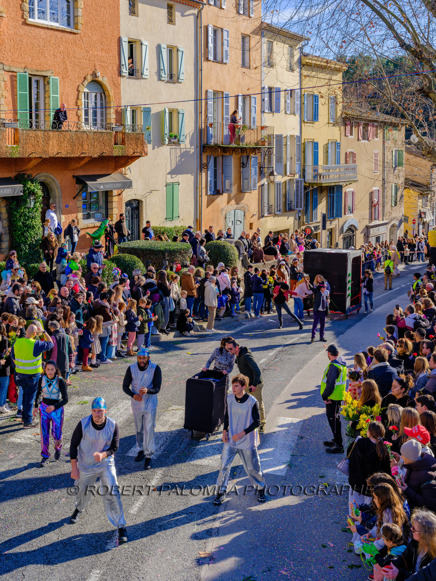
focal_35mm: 44
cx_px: 218
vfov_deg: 42.9
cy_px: 290
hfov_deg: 32.9
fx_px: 739
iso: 320
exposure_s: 1/125
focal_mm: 55
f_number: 11
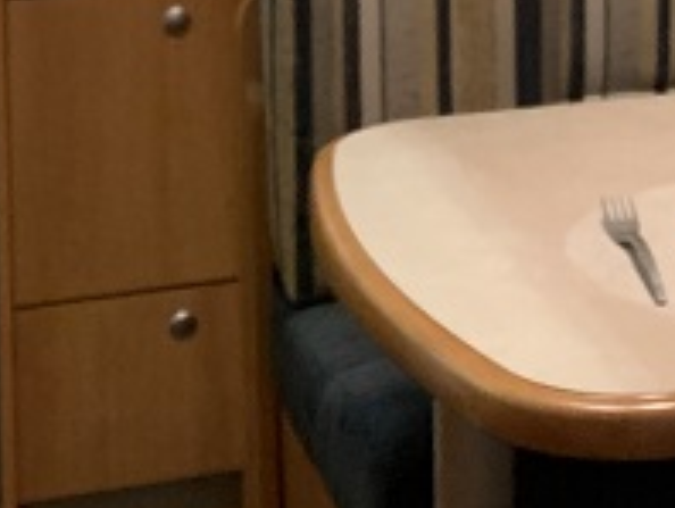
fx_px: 2304
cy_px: -404
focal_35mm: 118
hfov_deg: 16.2
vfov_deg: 11.6
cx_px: 736
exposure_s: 1/33
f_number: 1.8
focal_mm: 4.25
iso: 400
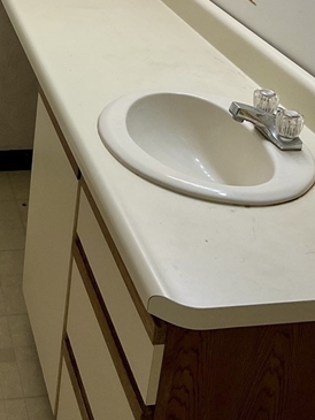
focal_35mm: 61
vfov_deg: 30.2
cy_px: 35
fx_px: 740
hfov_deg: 23.3
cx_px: 25
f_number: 1.8
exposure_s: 1/120
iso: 64
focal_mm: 3
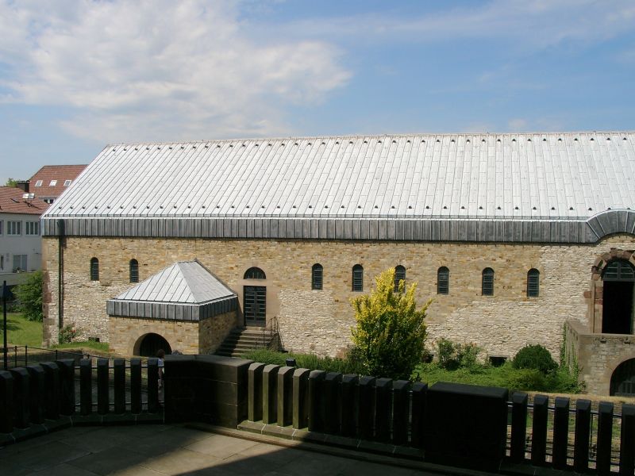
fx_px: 624
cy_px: 238
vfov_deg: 41.8
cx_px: 318
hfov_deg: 54.0
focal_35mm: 34
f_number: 5.6
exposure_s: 1/620
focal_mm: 7.13
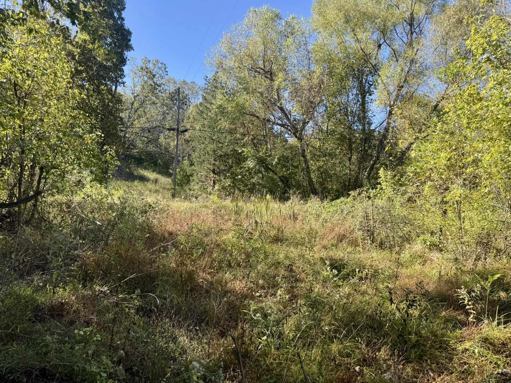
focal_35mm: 24
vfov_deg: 56.8
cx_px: 256
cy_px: 192
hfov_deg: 71.6
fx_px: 354
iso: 80
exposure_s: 1/1094
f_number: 1.78
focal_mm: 6.76
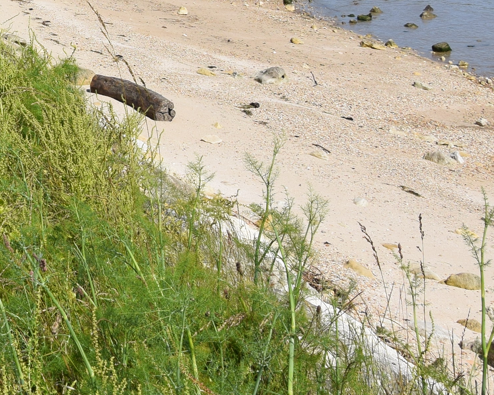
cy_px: -136
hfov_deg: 9.6
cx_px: -149
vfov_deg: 7.7
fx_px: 2893
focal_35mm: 198
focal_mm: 35
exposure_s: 1/500
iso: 200
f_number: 11
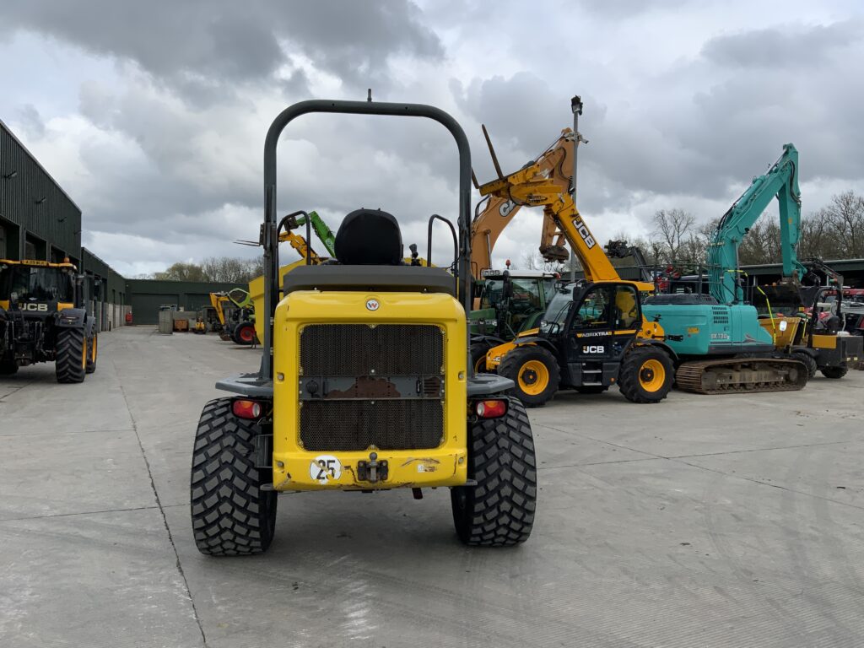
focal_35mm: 29
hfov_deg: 61.7
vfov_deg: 48.2
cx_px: 432
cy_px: 324
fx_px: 724
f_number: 1.8
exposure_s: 1/674
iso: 16
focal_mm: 3
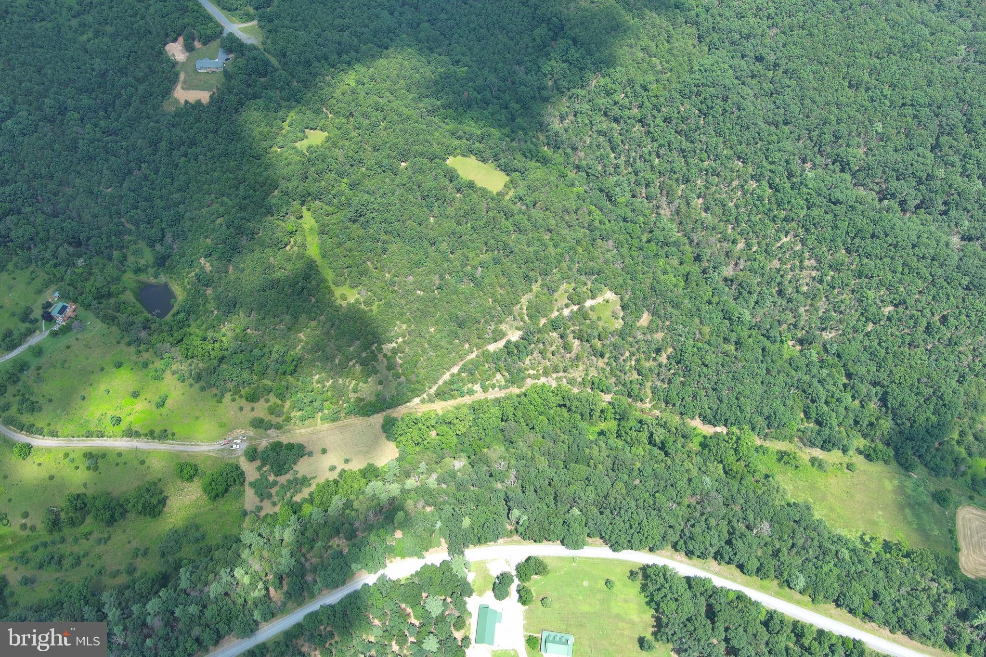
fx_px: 794
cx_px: 493
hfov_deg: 63.7
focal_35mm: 29
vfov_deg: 45.0
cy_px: 328
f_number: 2.8
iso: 100
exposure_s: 1/457
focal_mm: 10.57
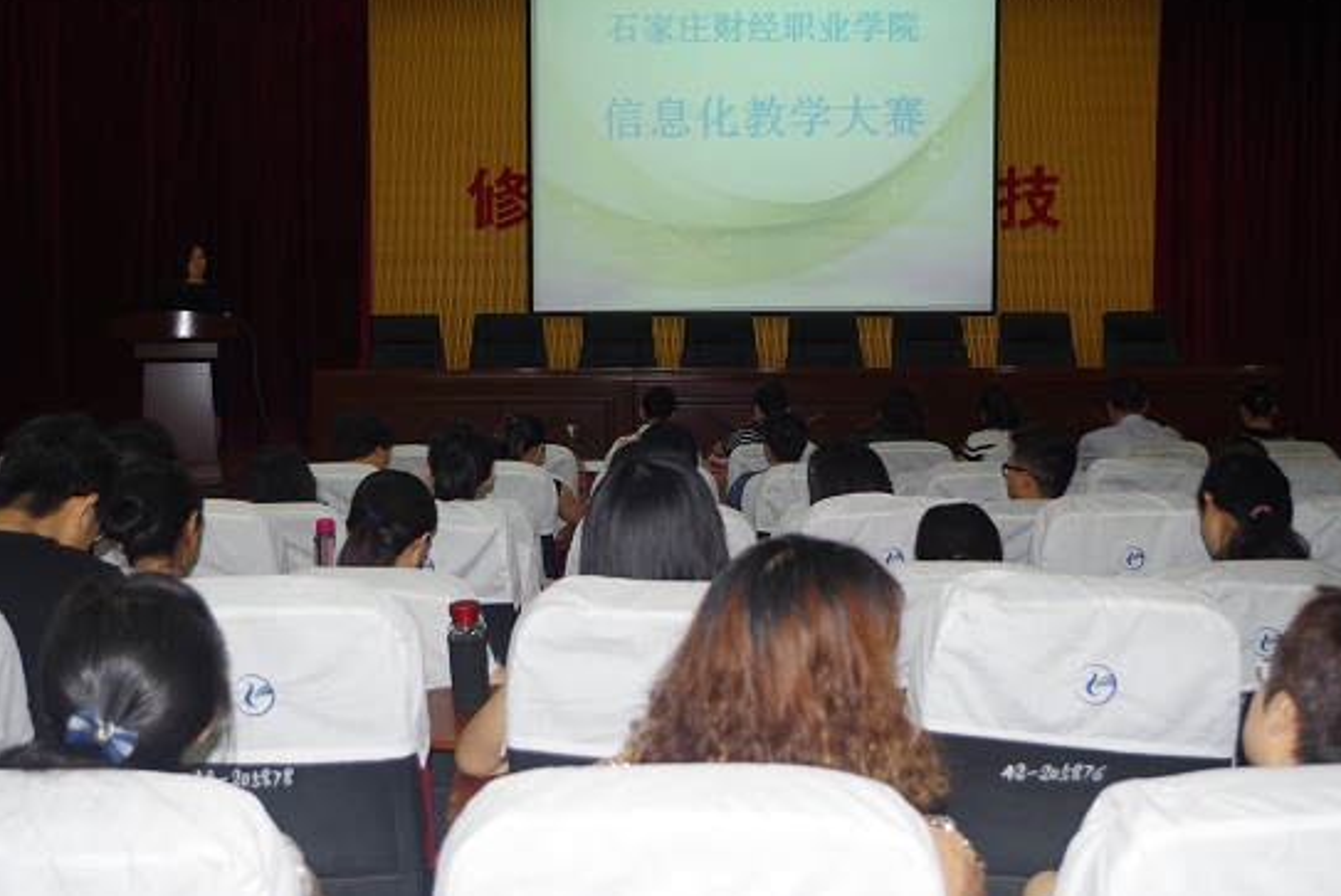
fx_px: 1566
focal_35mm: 42
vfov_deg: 31.9
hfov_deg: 46.4
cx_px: 645
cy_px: 386
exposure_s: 1/20
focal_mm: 24.38
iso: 400
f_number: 4
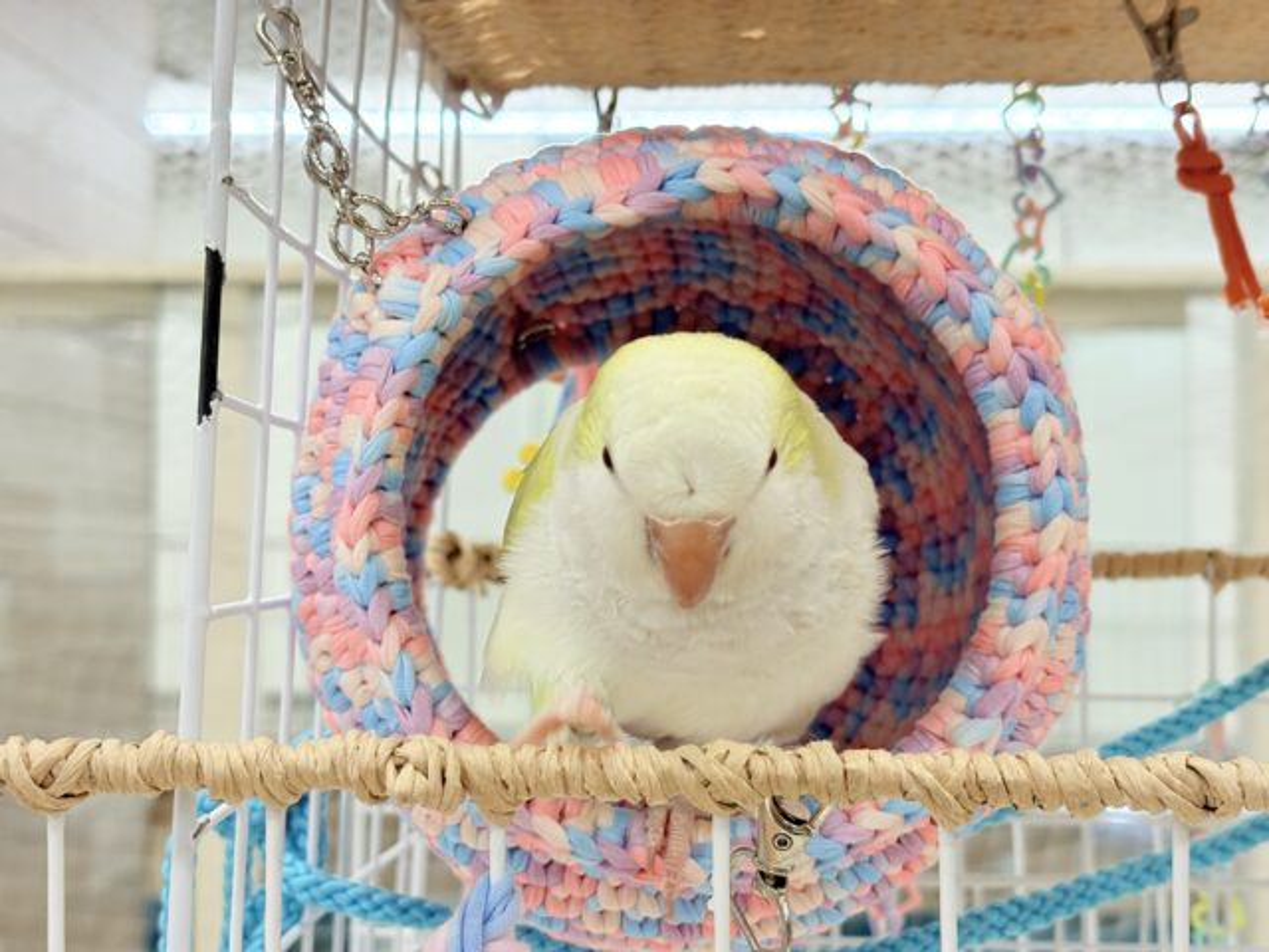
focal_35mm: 52
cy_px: 476
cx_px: 634
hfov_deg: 36.8
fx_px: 1906
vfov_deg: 28.0
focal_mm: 5.96
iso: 80
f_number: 1.6
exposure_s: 1/100
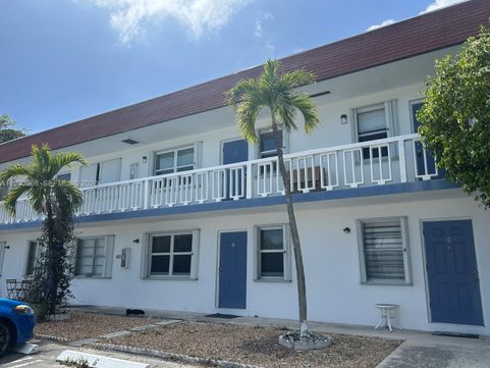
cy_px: 184
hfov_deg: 65.3
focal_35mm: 27
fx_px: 382
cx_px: 254
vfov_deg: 51.4
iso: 50
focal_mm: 5.7
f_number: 1.5
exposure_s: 1/5882
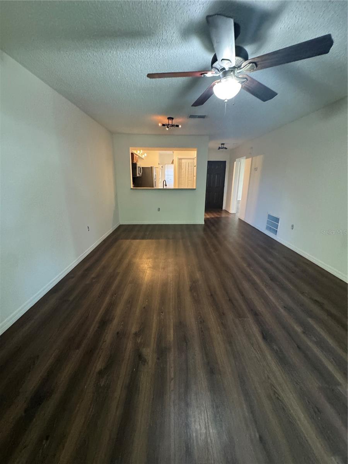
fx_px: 188
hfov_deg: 85.7
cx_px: 174
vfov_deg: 102.1
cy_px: 232
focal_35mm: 14
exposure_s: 1/60
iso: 800
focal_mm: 2.22
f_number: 2.2
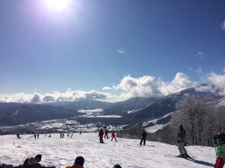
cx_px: 112
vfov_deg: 48.2
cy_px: 84
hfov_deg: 61.7
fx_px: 188
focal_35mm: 29
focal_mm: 4.15
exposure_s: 1/10309
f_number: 2.2
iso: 32
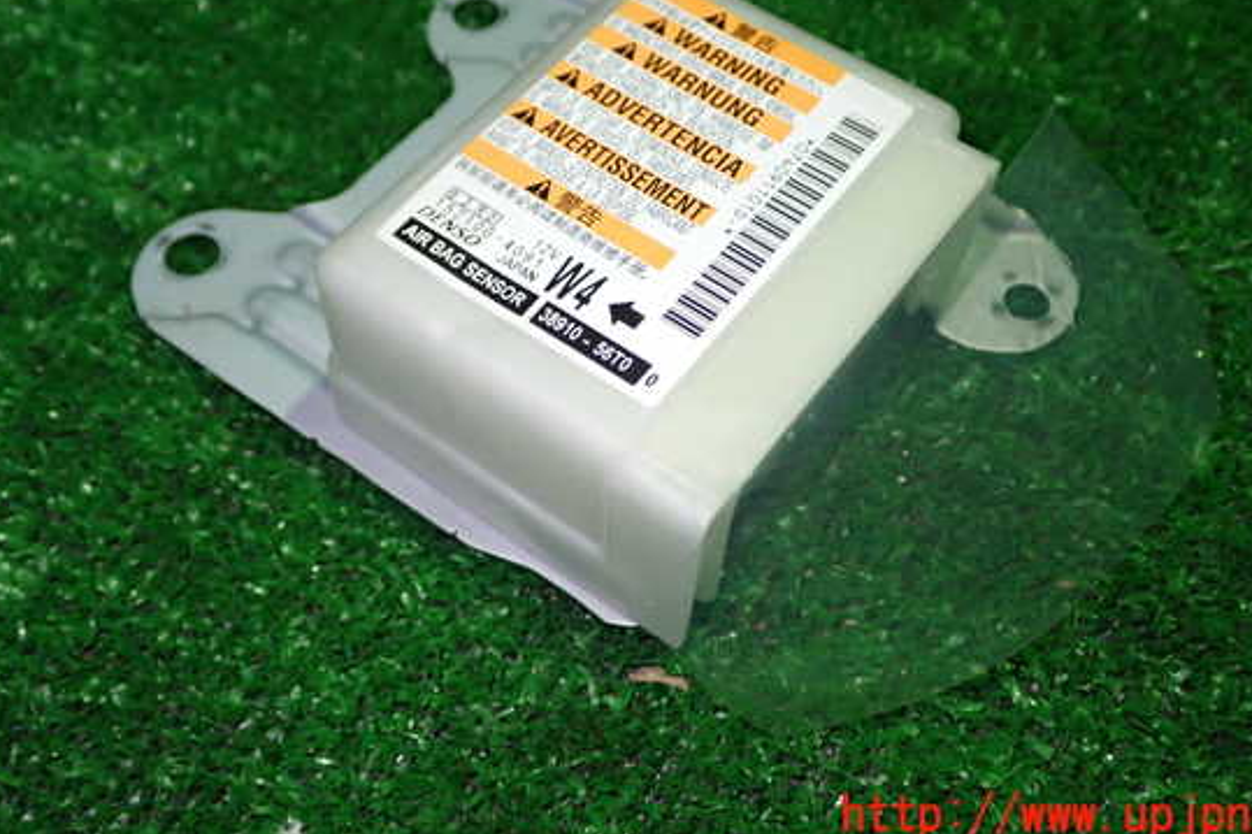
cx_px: 669
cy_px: 323
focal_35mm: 44
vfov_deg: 30.4
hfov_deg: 44.5
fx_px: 1530
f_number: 2.7
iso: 320
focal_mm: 6.83
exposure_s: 1/40
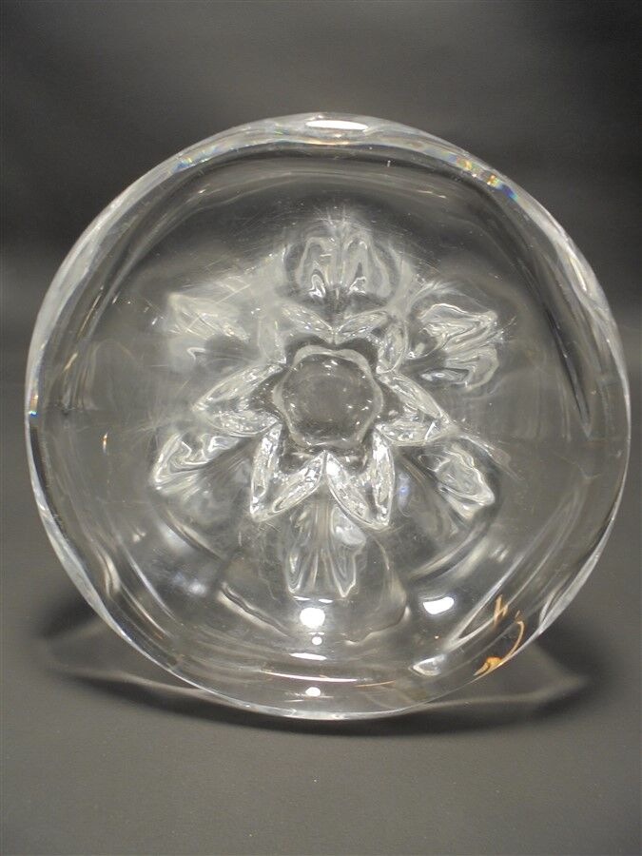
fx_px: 643
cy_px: 428
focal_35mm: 26
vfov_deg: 67.3
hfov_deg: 53.1
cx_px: 321
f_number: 3.5
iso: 160
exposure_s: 1/30
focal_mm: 4.6
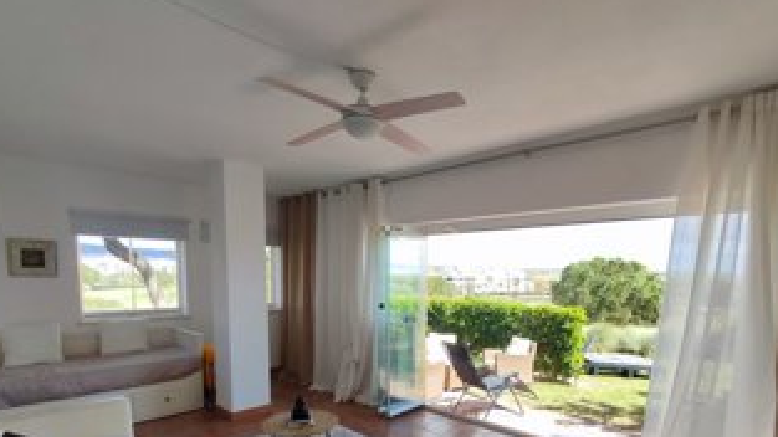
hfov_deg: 86.5
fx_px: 413
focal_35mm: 20
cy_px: 320
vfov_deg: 53.7
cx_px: 411
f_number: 2.2
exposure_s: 1/381
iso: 50
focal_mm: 1.65
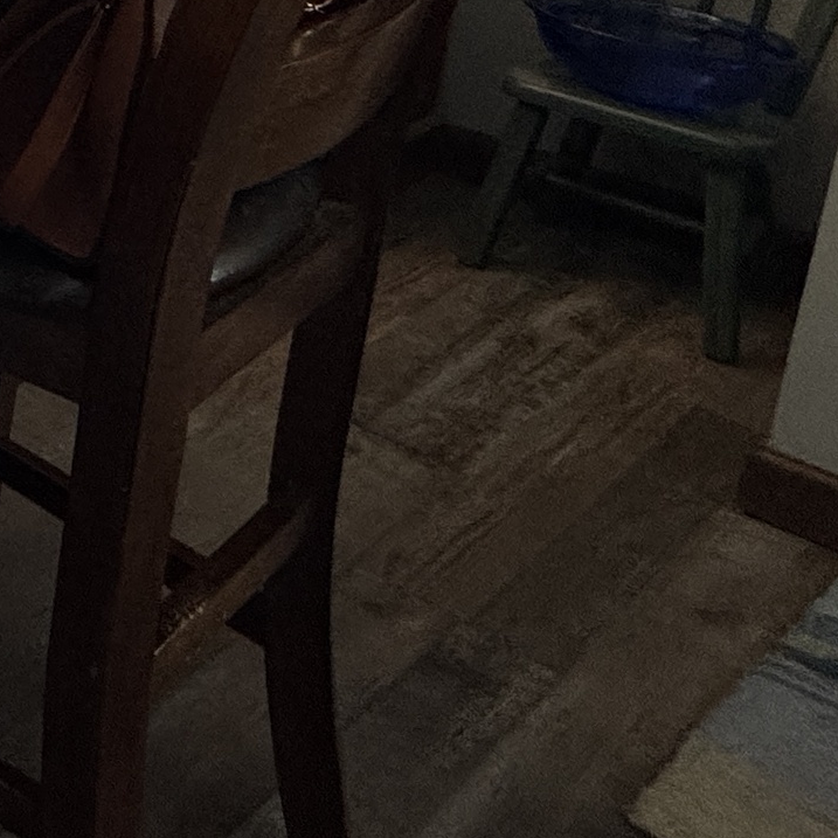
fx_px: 1452
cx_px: -719
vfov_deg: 27.7
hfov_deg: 20.7
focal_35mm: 53
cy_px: -203
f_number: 2.2
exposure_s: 1/120
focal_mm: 2.22
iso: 200
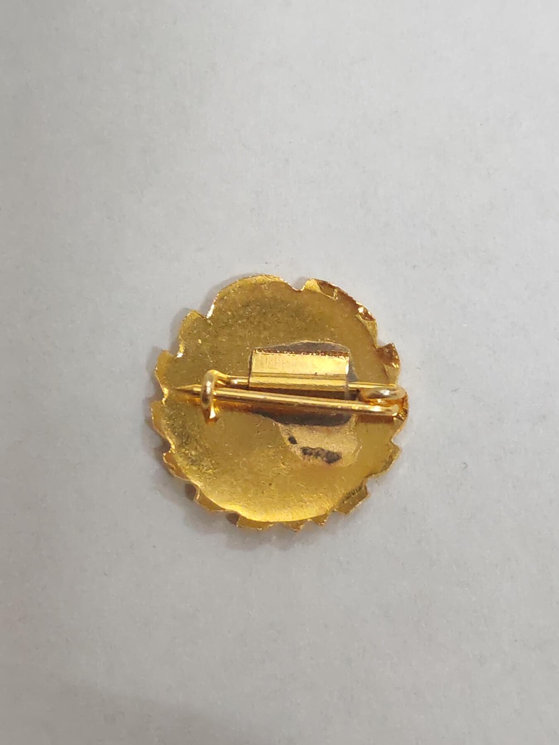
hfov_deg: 21.6
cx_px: 280
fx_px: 1464
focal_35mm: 68
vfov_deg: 28.6
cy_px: 372
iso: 1250
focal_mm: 5.52
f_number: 1.95
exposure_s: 1/33
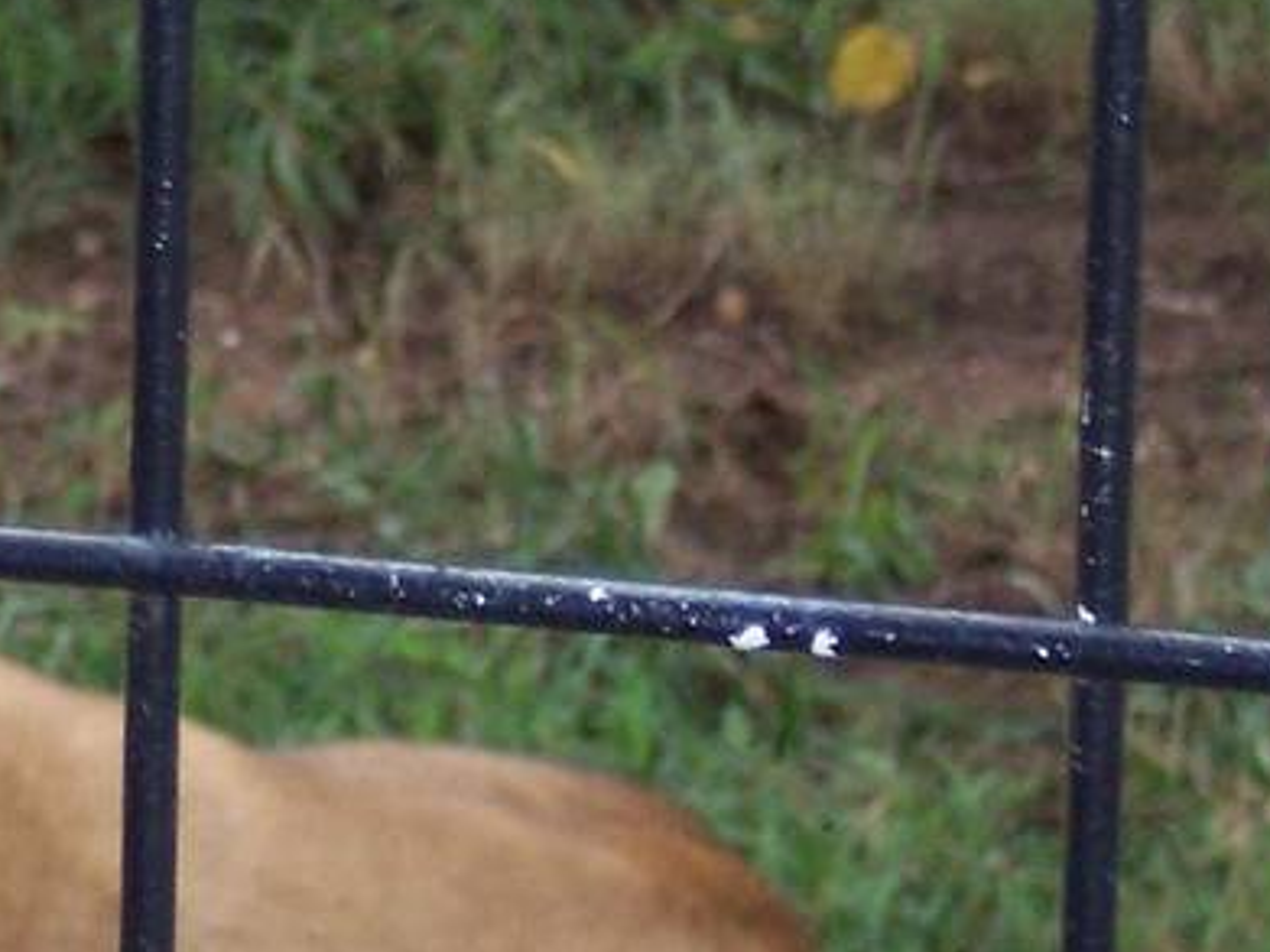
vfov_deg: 3.4
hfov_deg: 4.4
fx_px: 16211
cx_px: -867
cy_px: 471
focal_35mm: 442
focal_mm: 18
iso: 140
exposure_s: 1/125
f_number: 4.8
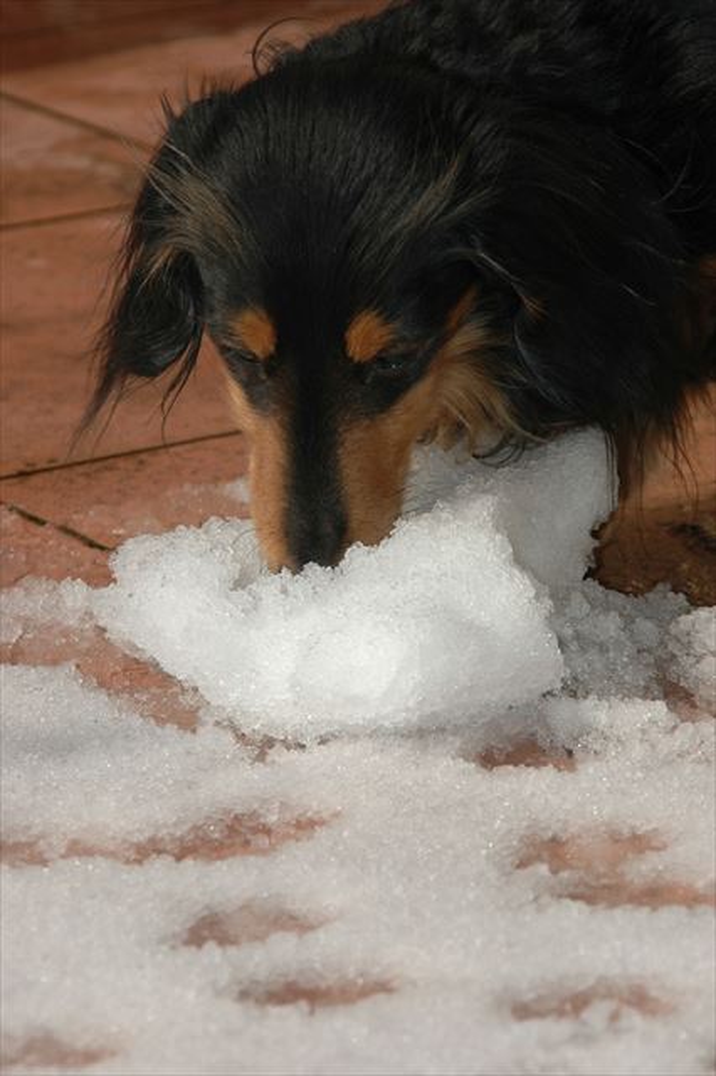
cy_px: 538
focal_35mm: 300
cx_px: 358
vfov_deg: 6.9
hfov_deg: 4.6
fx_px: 8959
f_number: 10
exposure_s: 1/500
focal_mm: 200
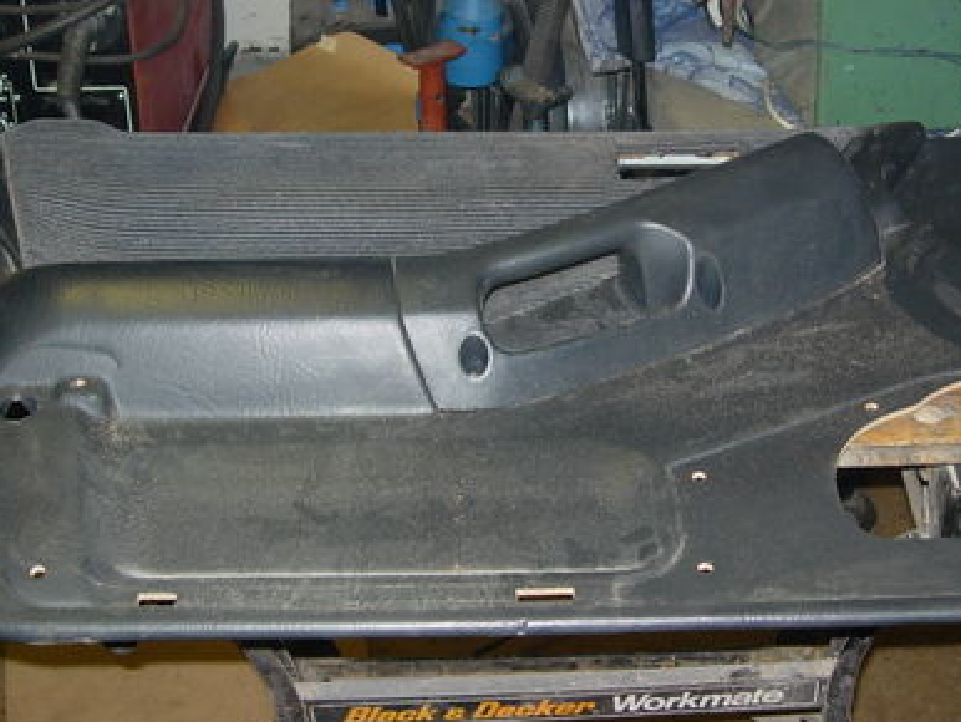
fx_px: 1750
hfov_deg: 30.6
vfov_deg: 23.3
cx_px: 595
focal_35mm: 63
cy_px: 319
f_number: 2.8
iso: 79
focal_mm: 7.8
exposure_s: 1/64
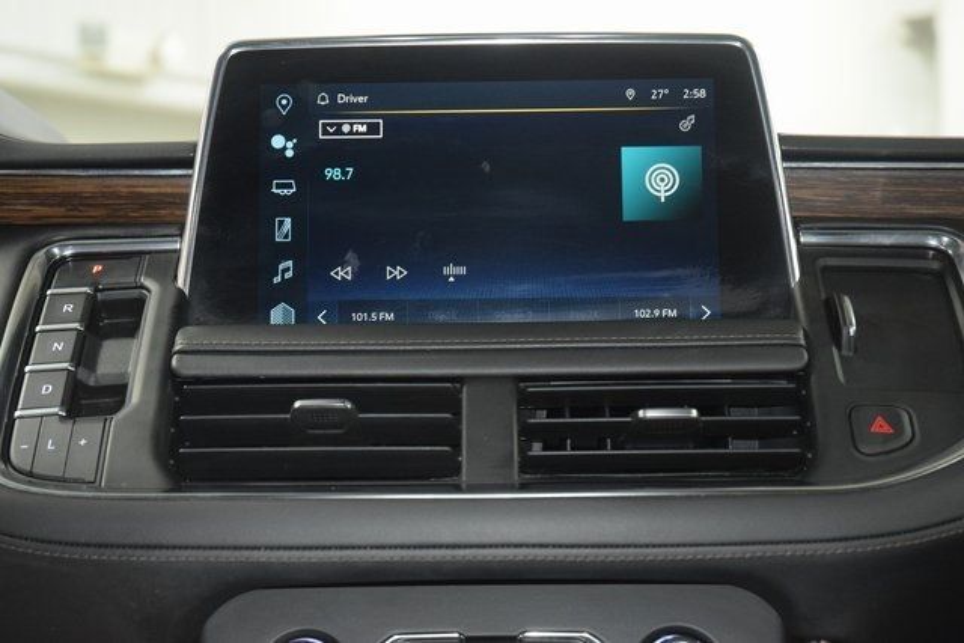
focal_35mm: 69
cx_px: 482
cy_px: 322
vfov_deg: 19.7
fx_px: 1848
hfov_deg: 29.2
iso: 3200
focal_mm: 46
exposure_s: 1/50
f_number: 4.5
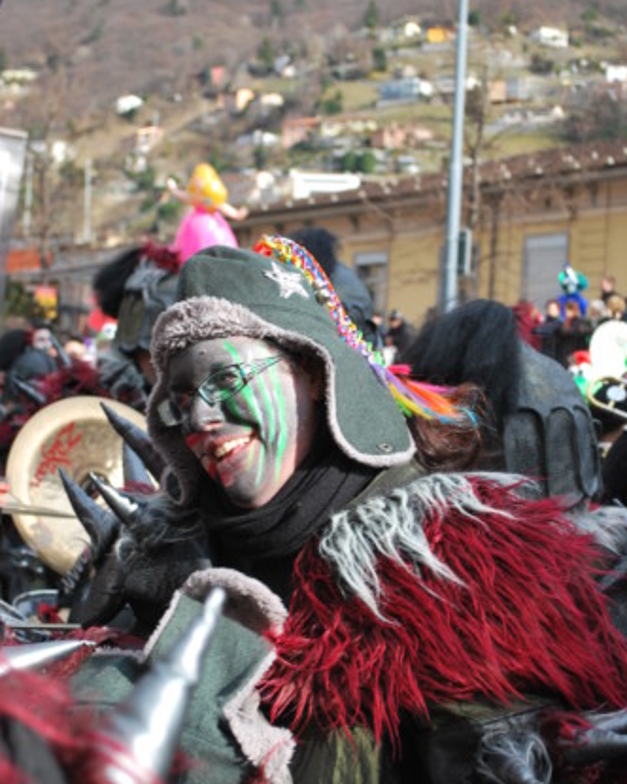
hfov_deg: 22.5
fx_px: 1577
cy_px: 408
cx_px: 314
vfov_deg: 27.9
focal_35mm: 68
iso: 100
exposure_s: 1/160
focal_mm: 40
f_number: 6.3
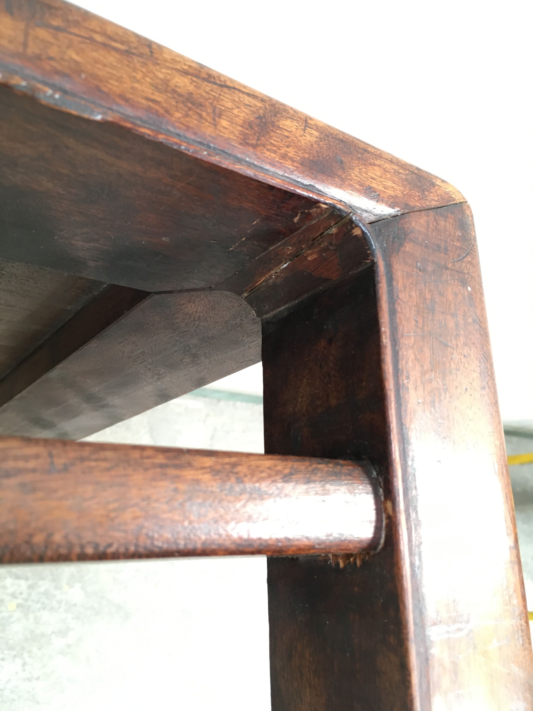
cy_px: 356
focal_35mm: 29
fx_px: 595
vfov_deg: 61.7
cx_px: 266
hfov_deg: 48.2
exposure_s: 1/33
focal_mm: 4.15
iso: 125
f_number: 2.2
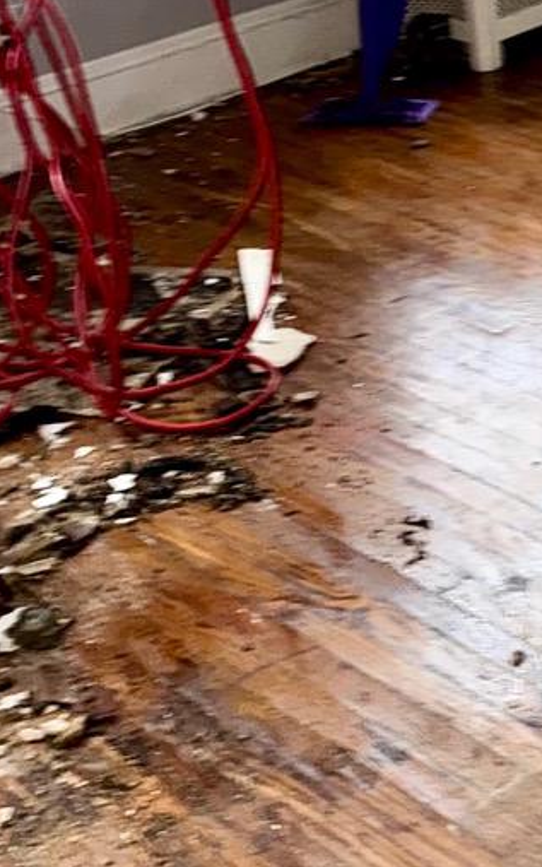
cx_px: 913
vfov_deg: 25.1
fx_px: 1819
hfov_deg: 15.1
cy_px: -62
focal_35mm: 77
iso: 200
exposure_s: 1/12
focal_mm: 6.76
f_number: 1.78
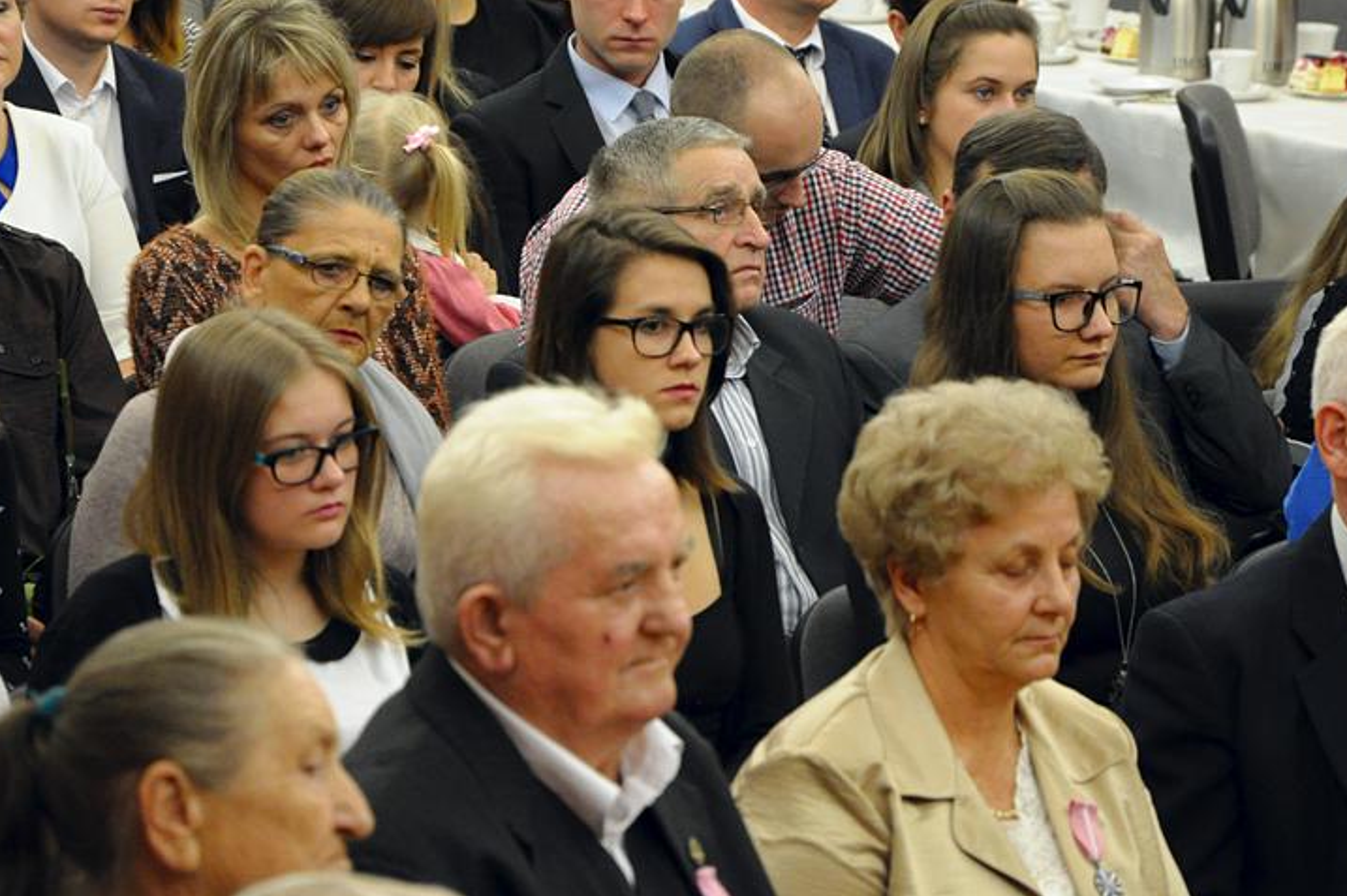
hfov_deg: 11.0
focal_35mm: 187
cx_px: 693
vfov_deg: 7.3
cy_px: 378
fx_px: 6977
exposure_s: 1/80
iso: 2500
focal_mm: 105
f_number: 5.6
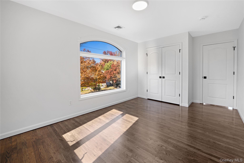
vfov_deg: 81.2
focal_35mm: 14
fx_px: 95
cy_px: 82
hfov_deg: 104.3
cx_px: 122
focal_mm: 14
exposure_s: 1/25
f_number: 5
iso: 125
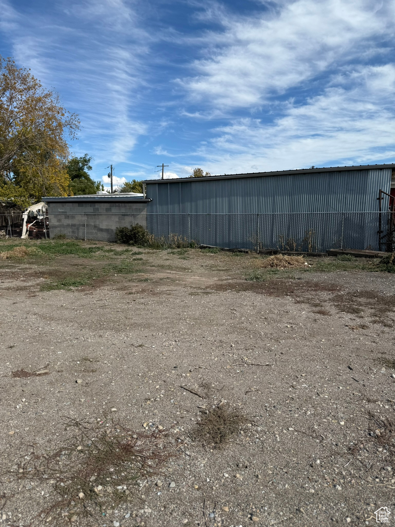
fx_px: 365
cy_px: 264
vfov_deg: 71.6
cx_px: 198
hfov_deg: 56.8
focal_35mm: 24
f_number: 1.78
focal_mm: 6.76
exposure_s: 1/4975
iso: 80
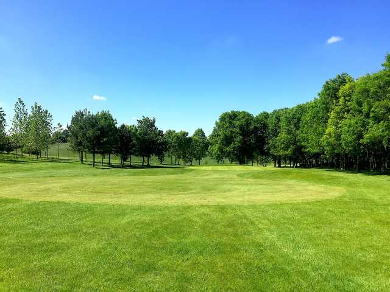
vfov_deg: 48.2
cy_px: 146
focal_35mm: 29
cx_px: 195
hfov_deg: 61.7
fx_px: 327
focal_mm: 4.15
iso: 32
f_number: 2.2
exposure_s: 1/1721
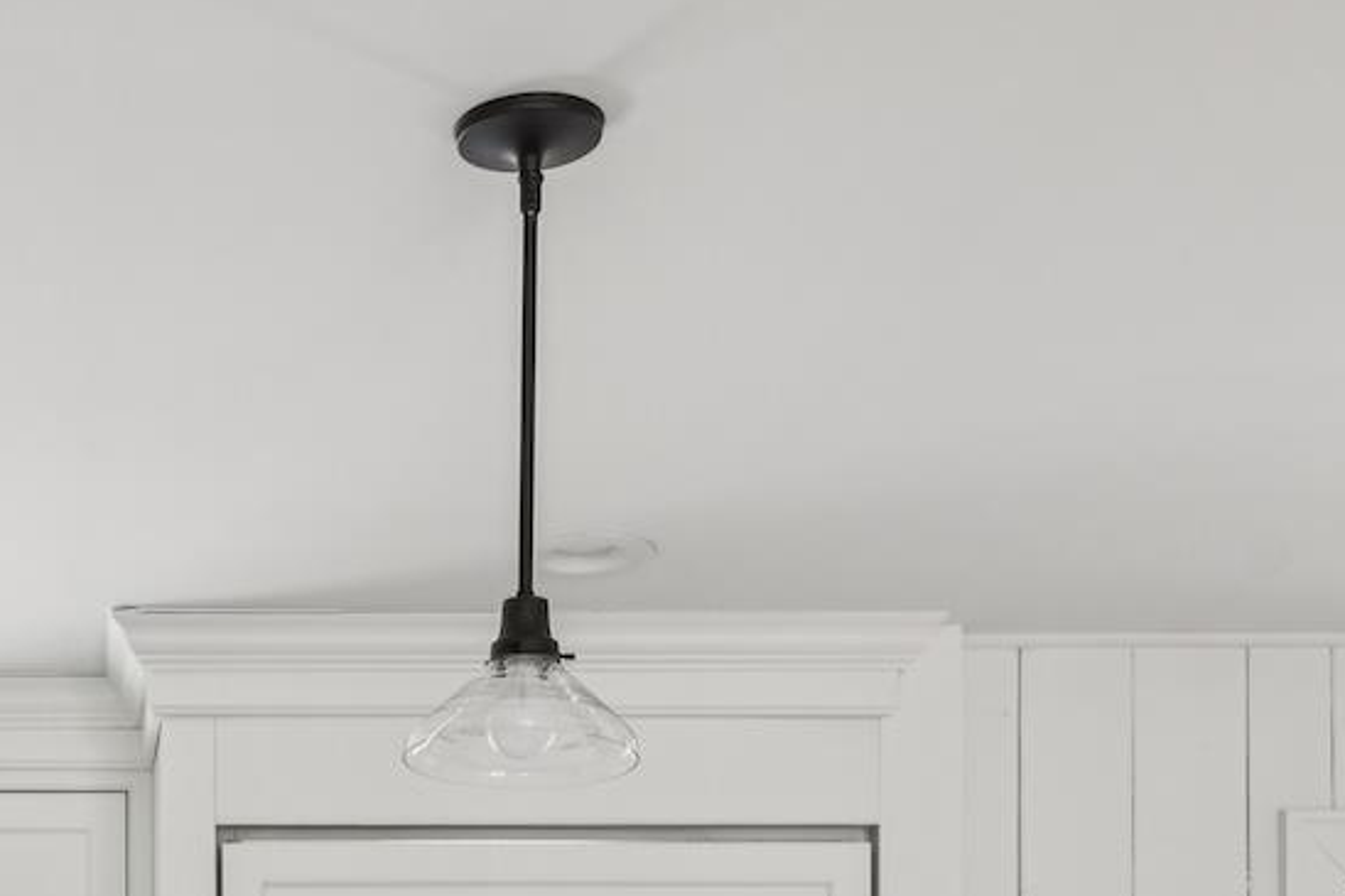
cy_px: 1469
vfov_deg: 16.8
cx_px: -2
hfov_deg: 26.9
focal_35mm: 71
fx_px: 2652
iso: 200
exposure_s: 1/60
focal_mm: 19
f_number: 8
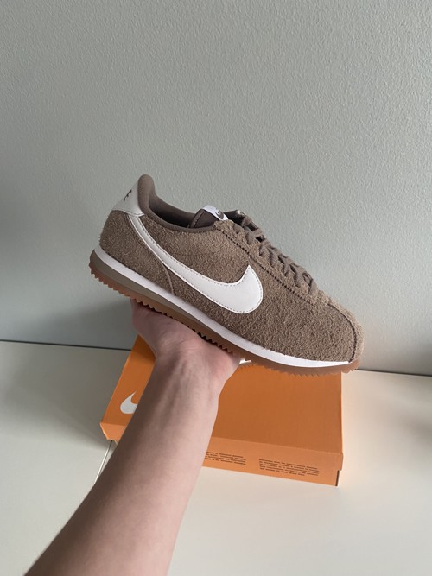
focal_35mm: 26
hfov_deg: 53.0
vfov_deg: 67.3
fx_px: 433
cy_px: 288
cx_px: 216
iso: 125
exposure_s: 1/75
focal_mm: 4.25
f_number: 1.8
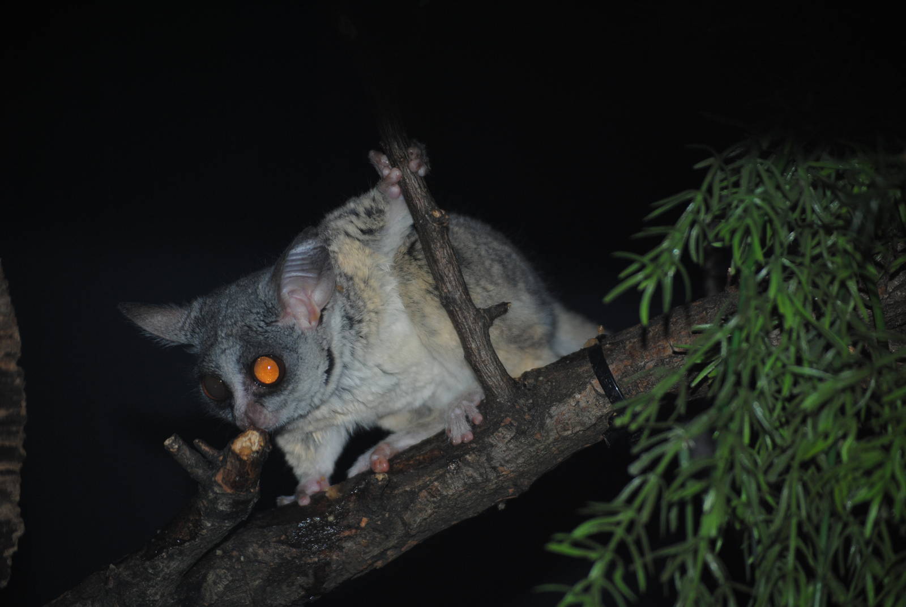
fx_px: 3779
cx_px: 453
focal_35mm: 150
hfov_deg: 13.7
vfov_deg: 9.2
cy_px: 304
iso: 200
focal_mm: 100
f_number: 4.5
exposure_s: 1/60
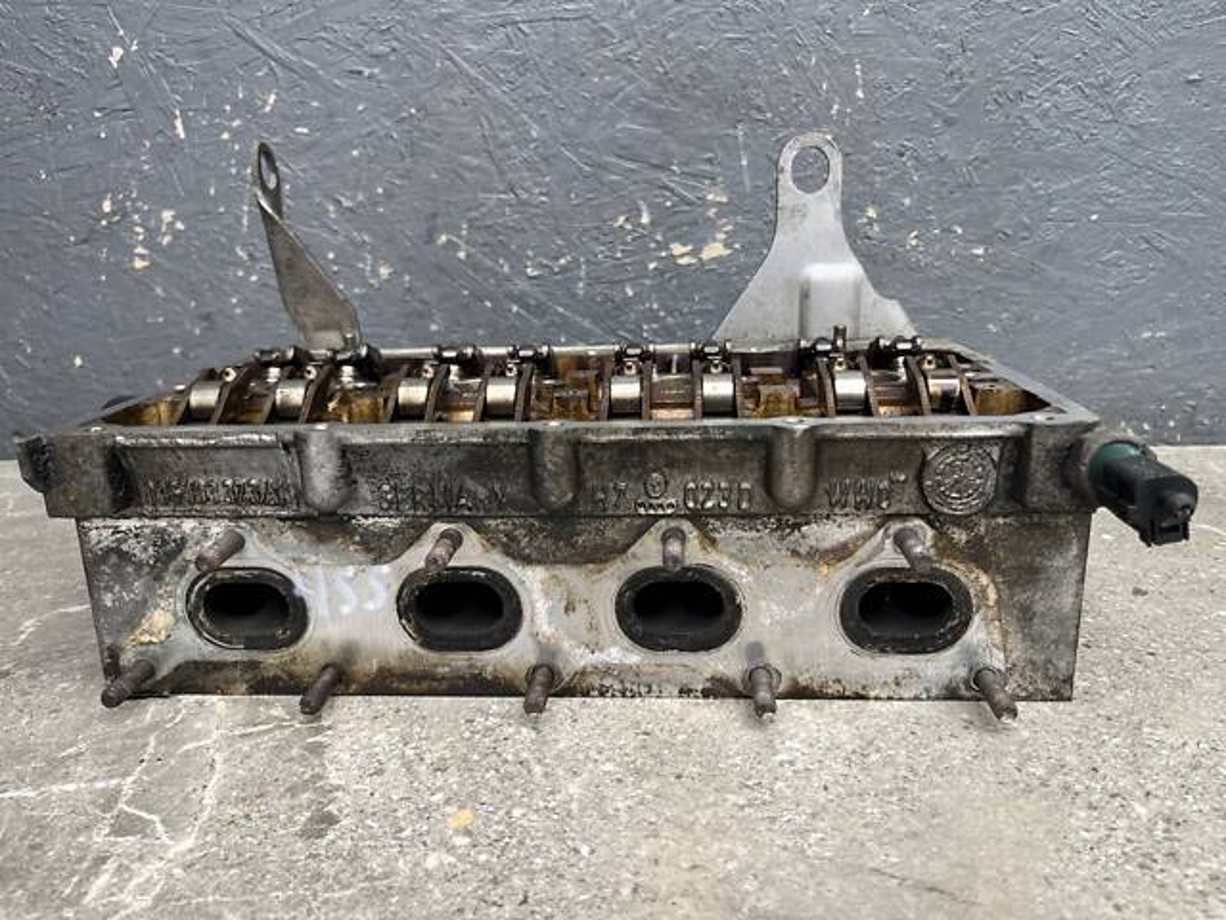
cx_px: 613
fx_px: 921
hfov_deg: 67.3
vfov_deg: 53.1
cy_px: 460
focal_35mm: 26
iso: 40
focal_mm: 5.1
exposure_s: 1/161
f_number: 1.6
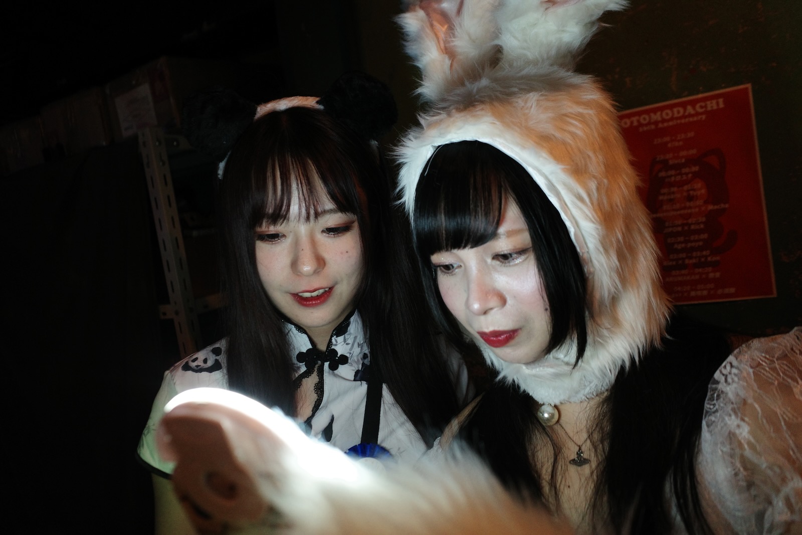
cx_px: 401
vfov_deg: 46.4
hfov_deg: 65.5
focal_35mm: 28
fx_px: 624
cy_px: 268
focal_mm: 18.3
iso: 2000
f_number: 2.8
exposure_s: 1/30
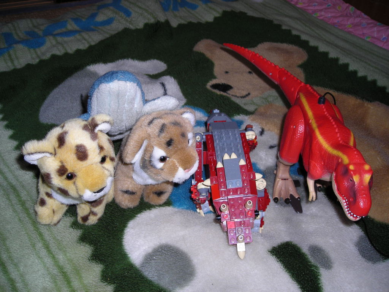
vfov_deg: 37.7
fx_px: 427
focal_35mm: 38
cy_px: 146
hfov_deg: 49.0
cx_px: 194
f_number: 3.2
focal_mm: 6.3
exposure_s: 1/60
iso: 50
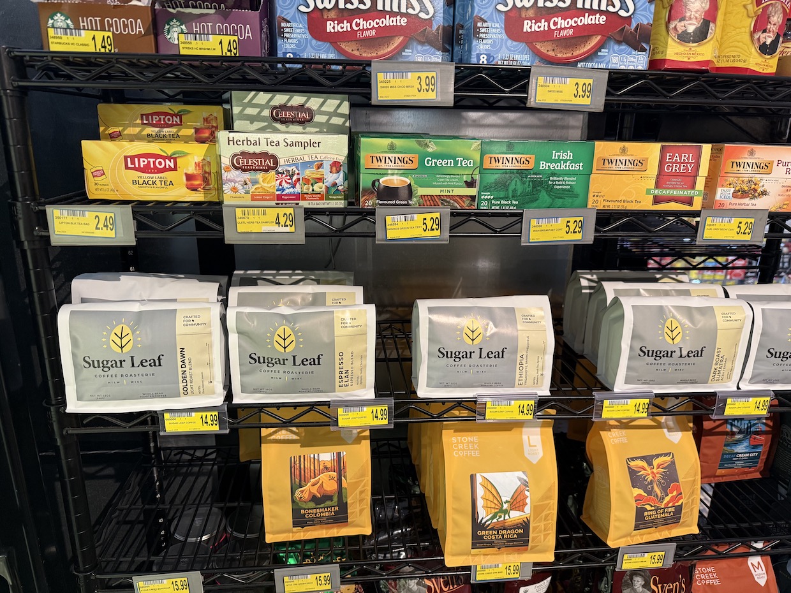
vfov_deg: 56.8
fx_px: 548
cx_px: 396
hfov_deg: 71.6
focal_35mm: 24
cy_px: 296
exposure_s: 1/60
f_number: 1.78
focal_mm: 6.76
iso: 250
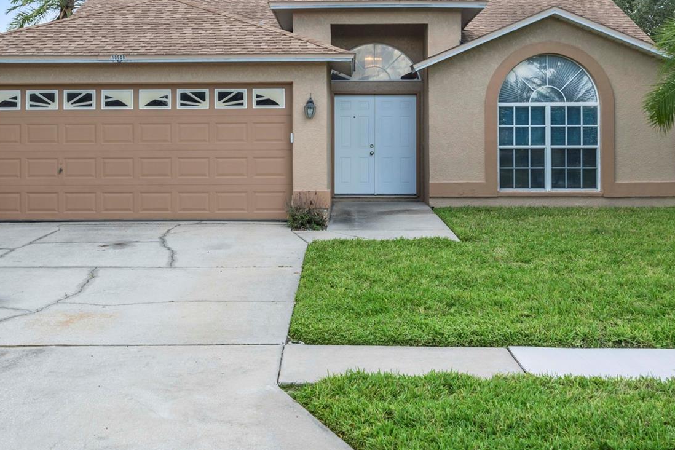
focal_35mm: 51
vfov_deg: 26.3
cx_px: 315
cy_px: 136
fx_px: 956
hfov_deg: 38.9
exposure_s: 1/160
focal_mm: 35
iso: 640
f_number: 9
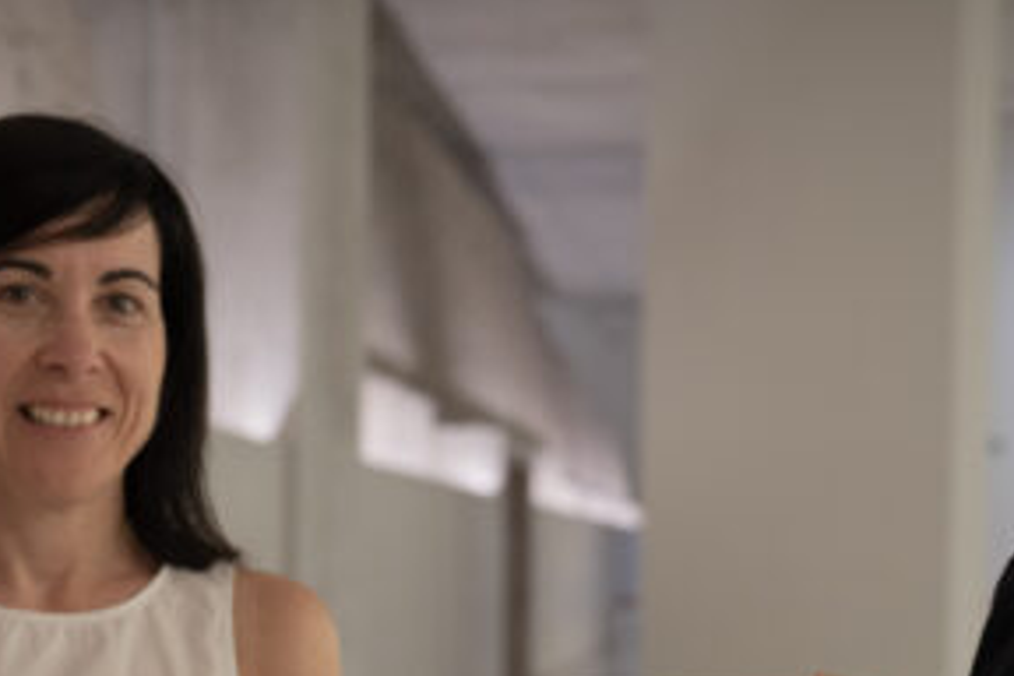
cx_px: 641
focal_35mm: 121
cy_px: 722
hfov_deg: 16.9
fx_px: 3408
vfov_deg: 11.2
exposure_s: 1/100
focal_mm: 50
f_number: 4
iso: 1000
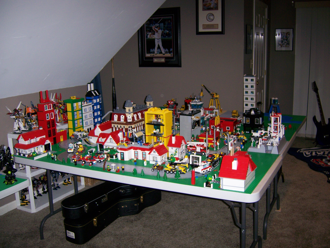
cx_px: 165
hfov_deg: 51.3
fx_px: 343
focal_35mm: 36
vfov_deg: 39.7
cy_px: 124
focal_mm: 6
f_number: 2.8
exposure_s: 1/60
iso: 125
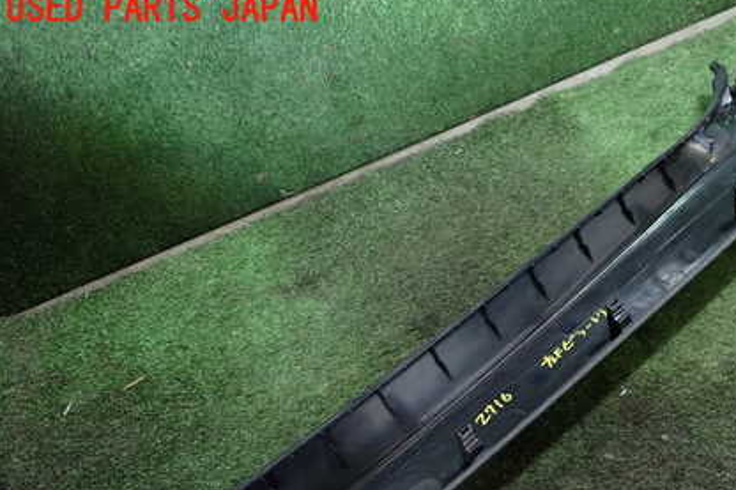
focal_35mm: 45
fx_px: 920
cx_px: 527
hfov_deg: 42.6
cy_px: 386
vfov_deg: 29.2
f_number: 2.3
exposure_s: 1/30
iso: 320
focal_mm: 5.4
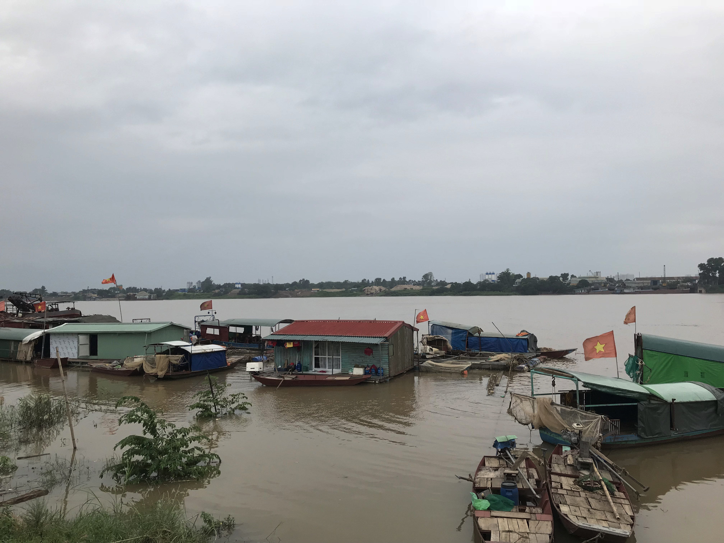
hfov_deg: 63.4
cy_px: 272
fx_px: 586
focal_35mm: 28
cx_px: 362
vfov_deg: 49.7
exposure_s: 1/1808
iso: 20
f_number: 1.8
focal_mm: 3.99
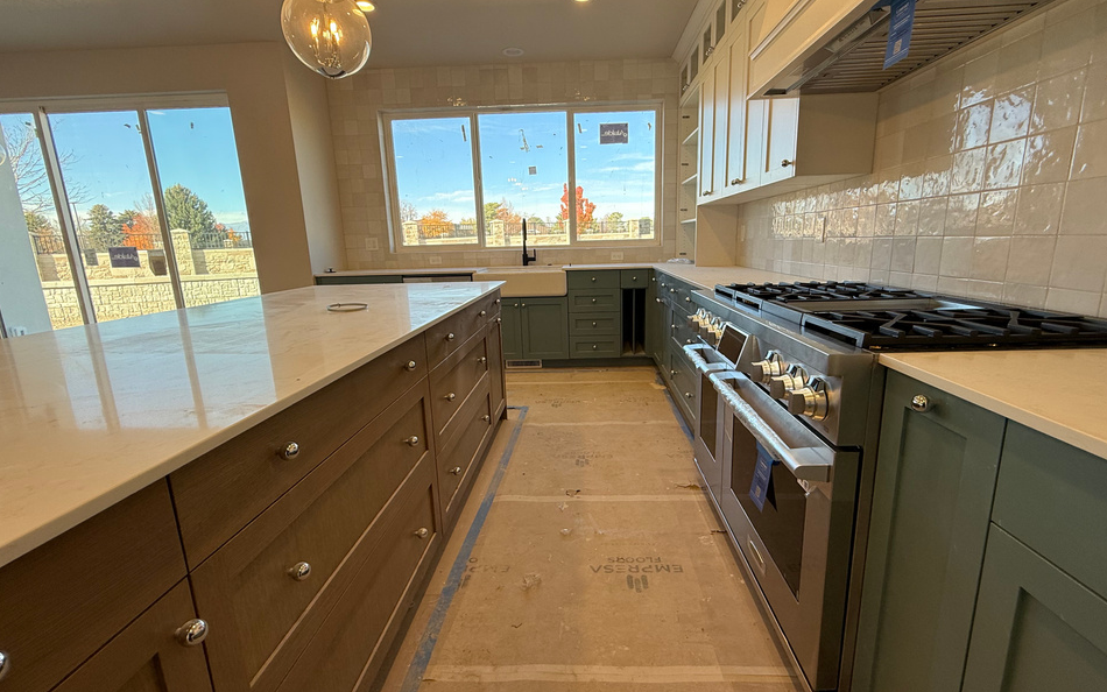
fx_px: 483
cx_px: 573
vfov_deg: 71.3
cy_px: 340
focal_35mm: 16
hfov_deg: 97.8
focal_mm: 2.22
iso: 64
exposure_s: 1/148
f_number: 2.2
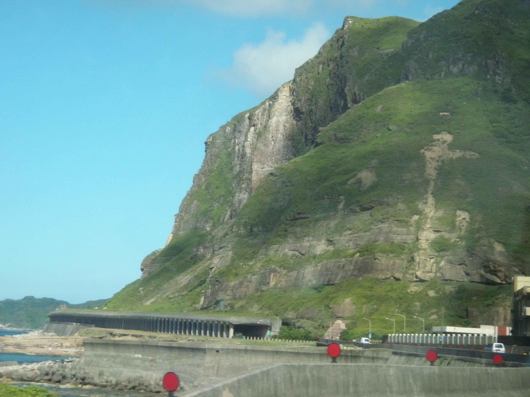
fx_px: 1332
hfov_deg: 22.5
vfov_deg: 17.0
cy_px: 198
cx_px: 265
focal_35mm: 87
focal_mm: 15.52
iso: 500
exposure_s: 1/500
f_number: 4.3
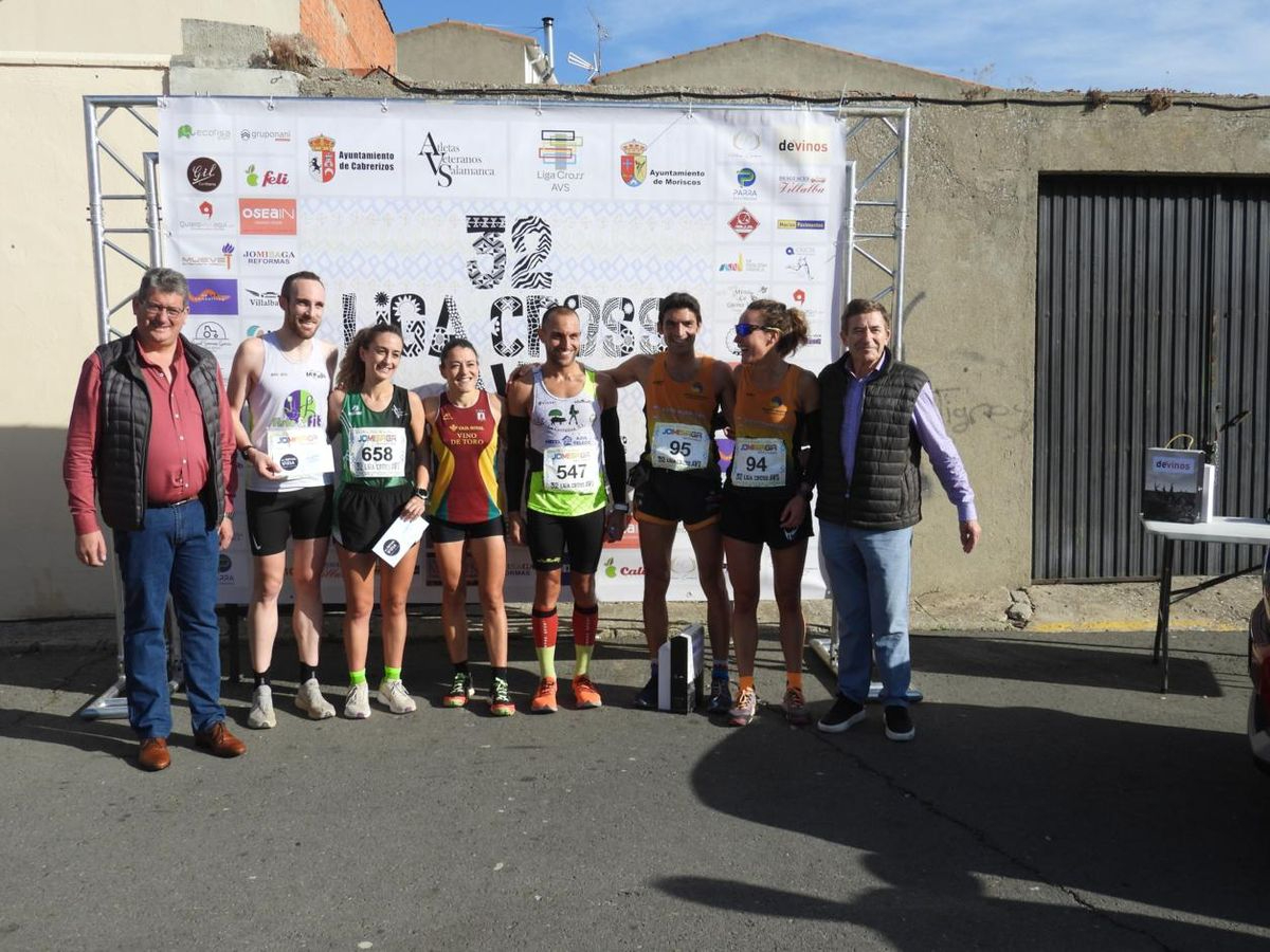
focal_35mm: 33
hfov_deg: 55.4
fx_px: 1211
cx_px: 635
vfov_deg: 42.9
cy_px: 476
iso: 100
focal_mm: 5.9
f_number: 3.2
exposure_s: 1/2000
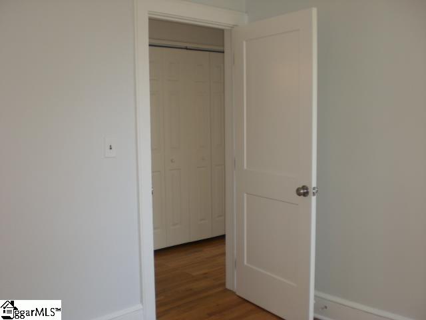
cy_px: 160
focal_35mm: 38
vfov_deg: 37.7
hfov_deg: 49.0
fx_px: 468
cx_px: 213
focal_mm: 6.3
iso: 100
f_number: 3.1
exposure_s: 1/100
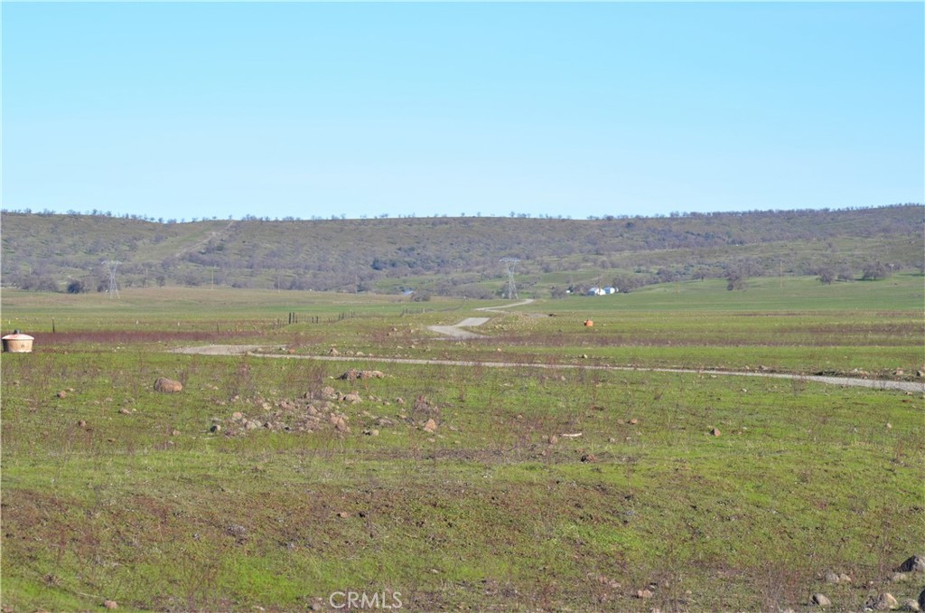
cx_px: 462
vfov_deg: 11.1
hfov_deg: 16.7
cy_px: 306
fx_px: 3154
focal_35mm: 123
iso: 200
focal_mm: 82
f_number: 7.1
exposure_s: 1/800
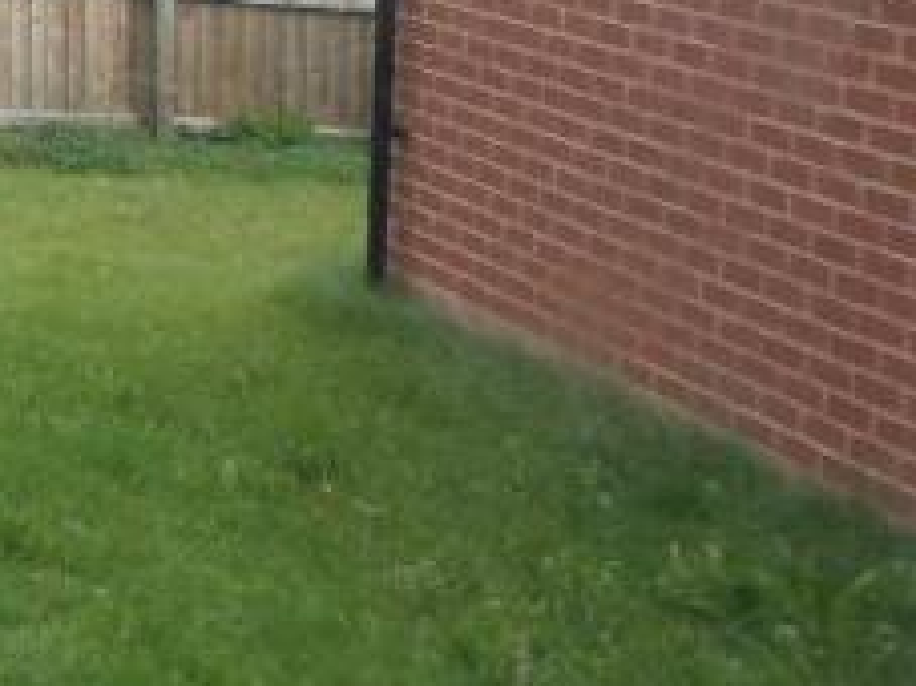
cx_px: -307
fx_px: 2989
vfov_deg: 13.1
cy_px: 234
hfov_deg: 16.4
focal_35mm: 113
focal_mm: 4.5
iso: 80
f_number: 2.5
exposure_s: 1/180
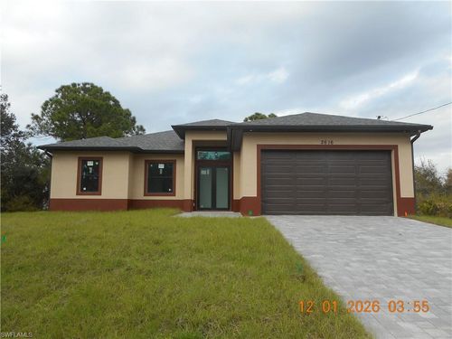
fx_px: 326
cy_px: 170
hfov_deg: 69.4
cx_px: 226
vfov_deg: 54.9
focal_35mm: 25
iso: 80
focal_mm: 4.5
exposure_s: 1/400
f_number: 3.7
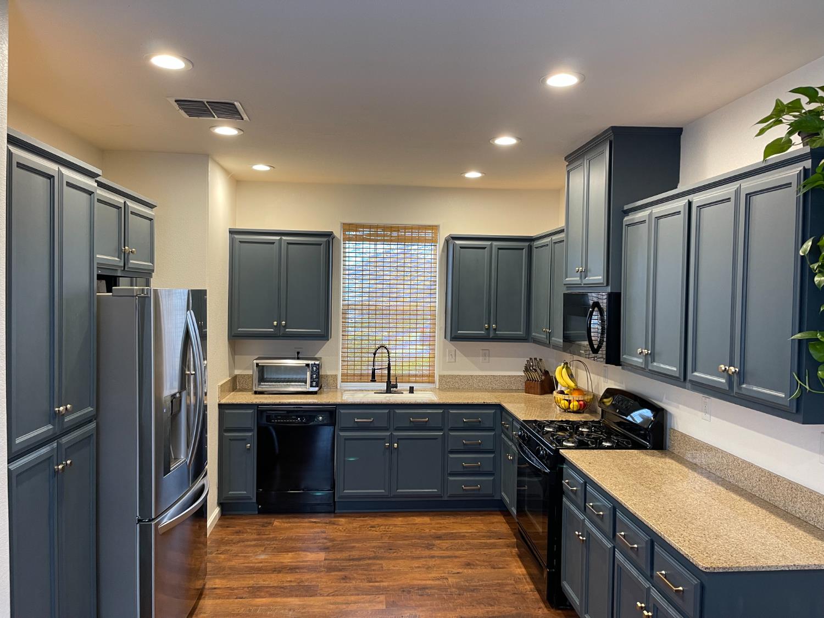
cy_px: 309
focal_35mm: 25
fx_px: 595
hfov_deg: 69.4
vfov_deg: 54.9
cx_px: 412
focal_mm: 5.1
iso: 125
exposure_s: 1/60
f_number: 1.6
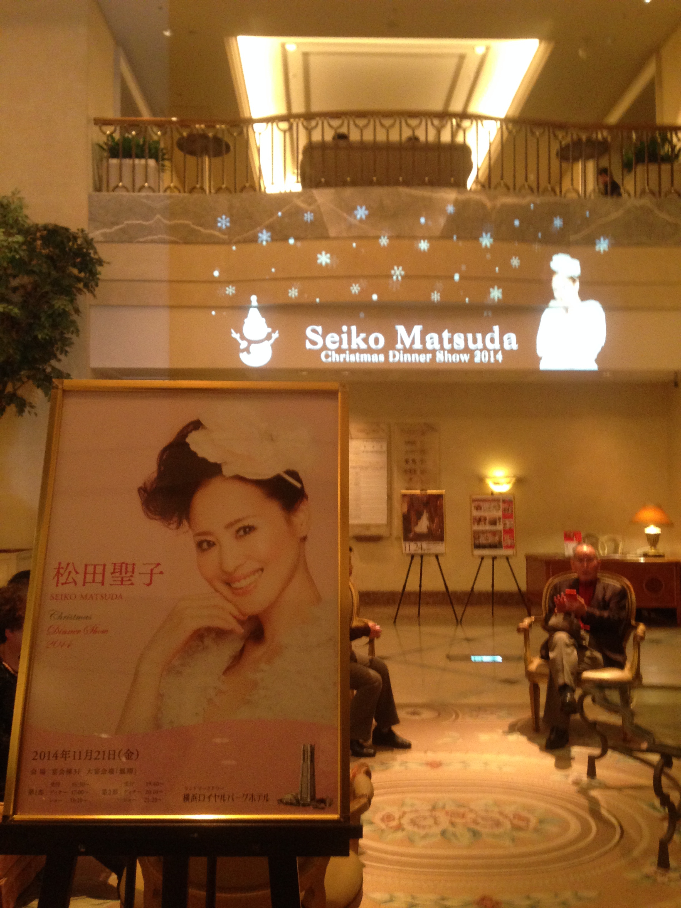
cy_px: 454
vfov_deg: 55.4
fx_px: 866
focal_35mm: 33
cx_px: 340
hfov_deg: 42.9
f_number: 2.4
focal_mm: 4.12
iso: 250
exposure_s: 1/20
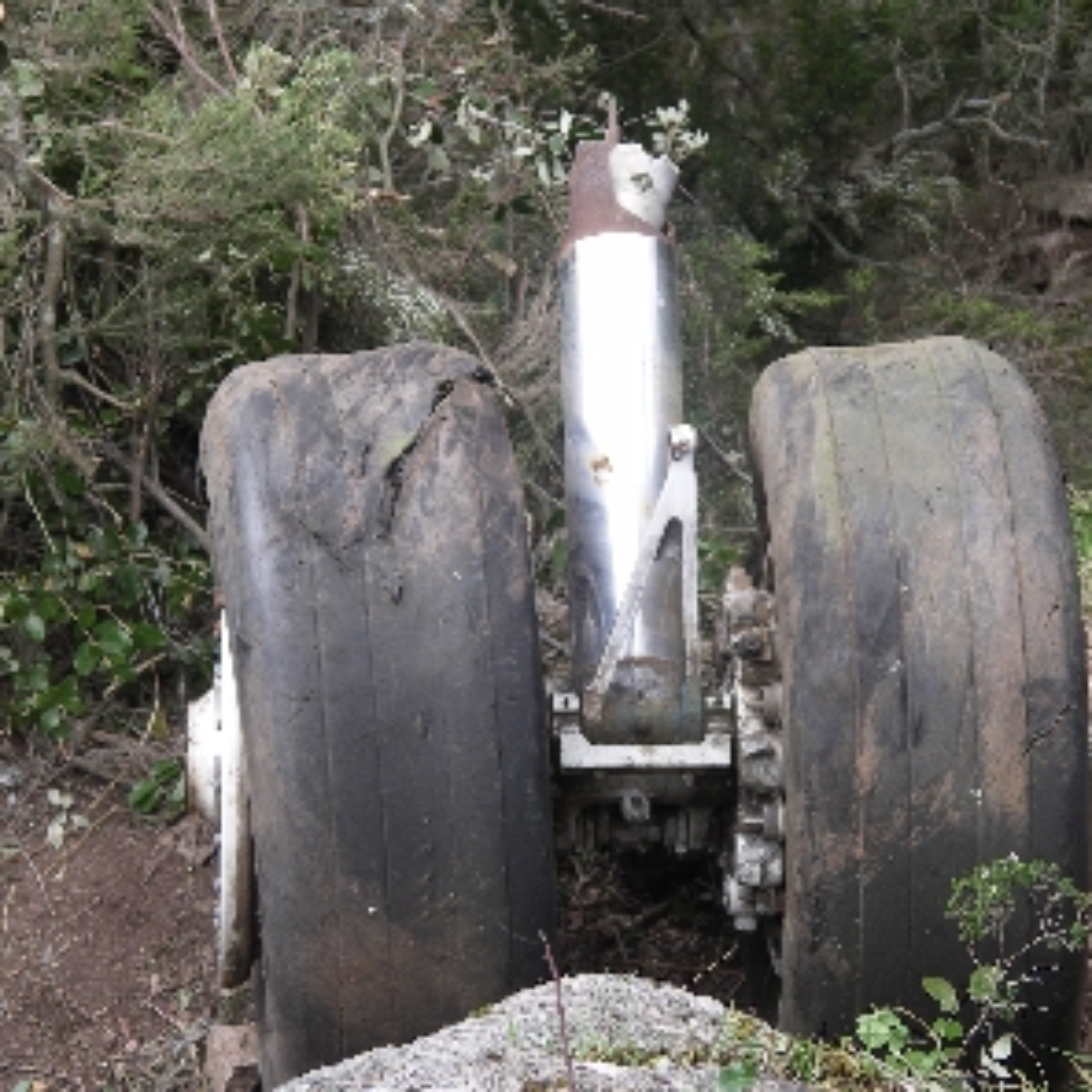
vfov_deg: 11.3
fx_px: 5496
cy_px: 546
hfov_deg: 11.3
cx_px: 642
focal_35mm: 154
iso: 80
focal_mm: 33.4
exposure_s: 1/160
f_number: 3.2
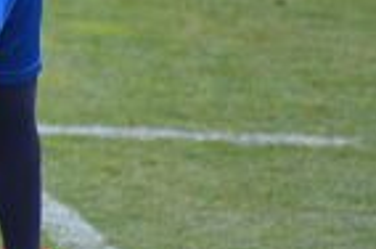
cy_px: 5
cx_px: -90
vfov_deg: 1.1
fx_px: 13224
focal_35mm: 1269
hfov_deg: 1.6
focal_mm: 300
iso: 400
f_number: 5.6
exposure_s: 1/500
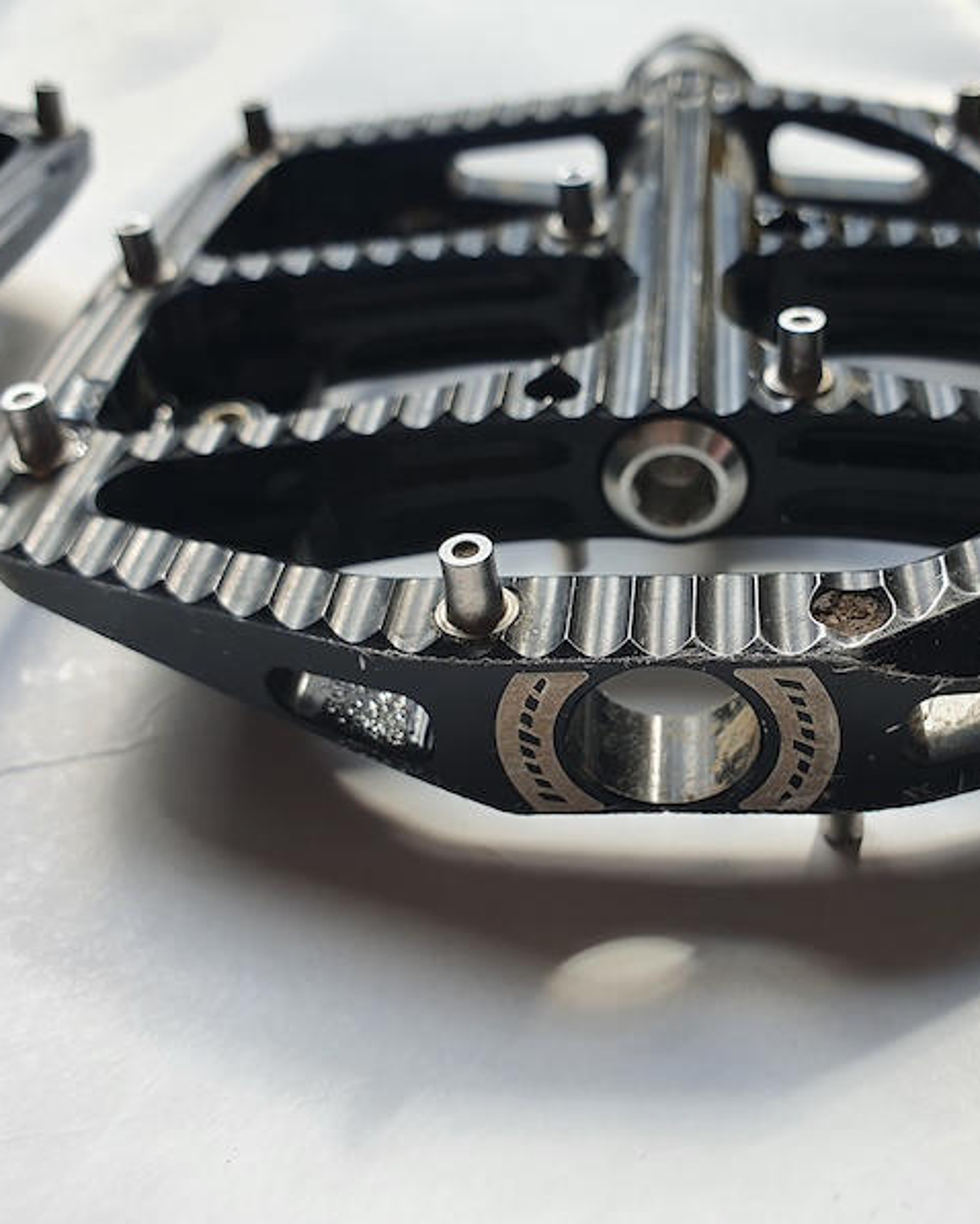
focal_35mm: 34
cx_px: 634
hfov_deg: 42.9
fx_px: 1232
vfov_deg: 52.8
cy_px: 613
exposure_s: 1/120
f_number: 2.4
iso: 50
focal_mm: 4.32
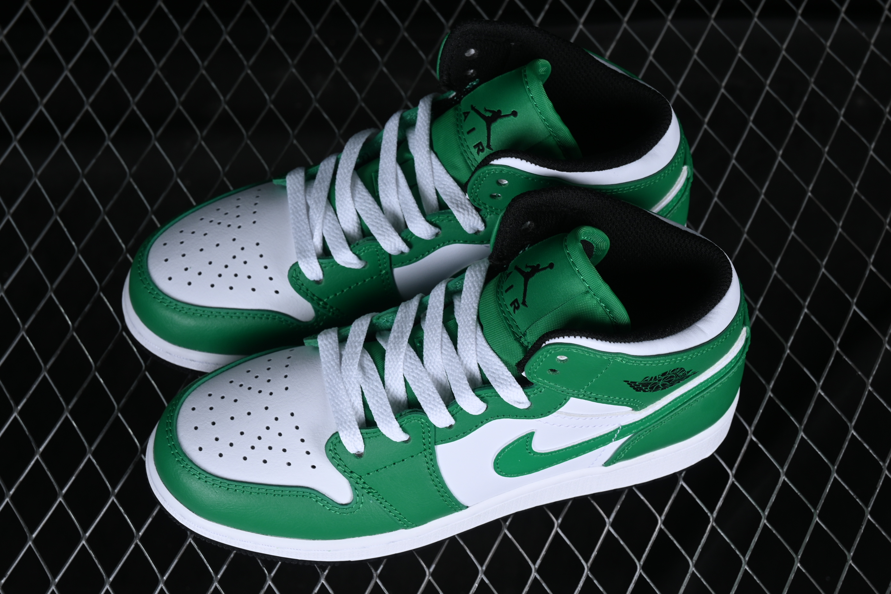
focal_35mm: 75
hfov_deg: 27.0
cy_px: 297
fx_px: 1856
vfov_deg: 18.2
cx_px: 446
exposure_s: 1/80
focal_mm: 50
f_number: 9
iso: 160
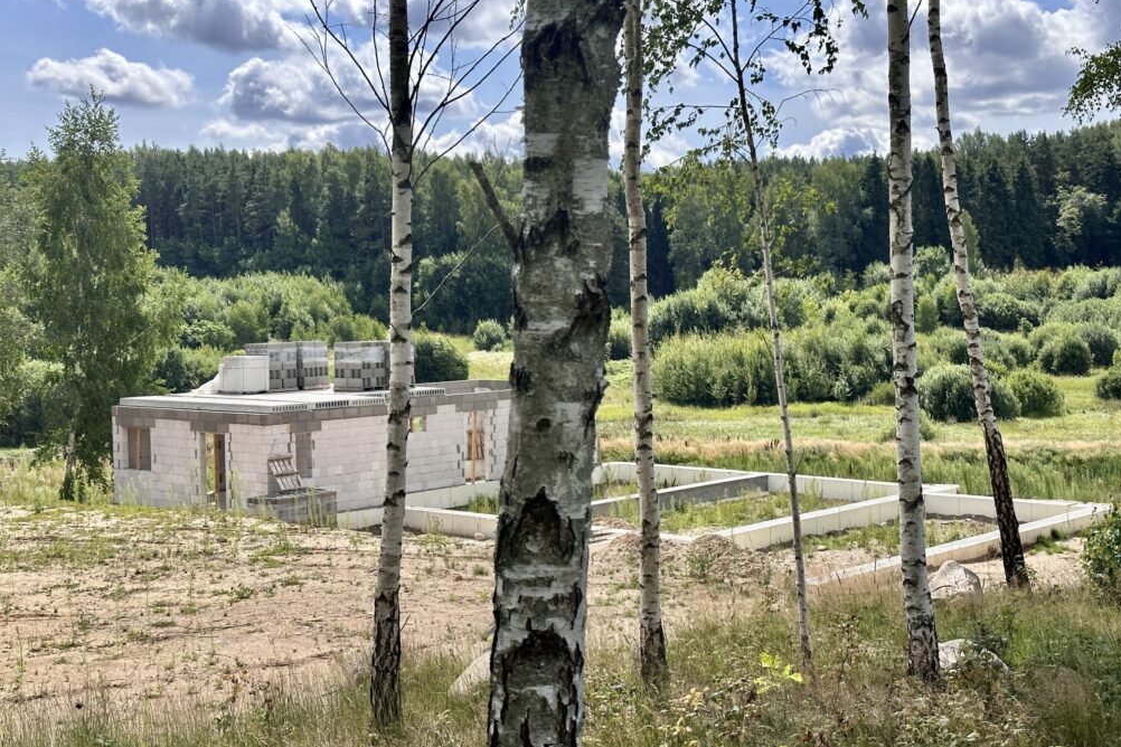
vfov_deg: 26.5
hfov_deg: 38.9
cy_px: 379
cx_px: 572
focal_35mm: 51
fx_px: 1588
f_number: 1.78
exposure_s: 1/3472
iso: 64
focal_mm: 6.86
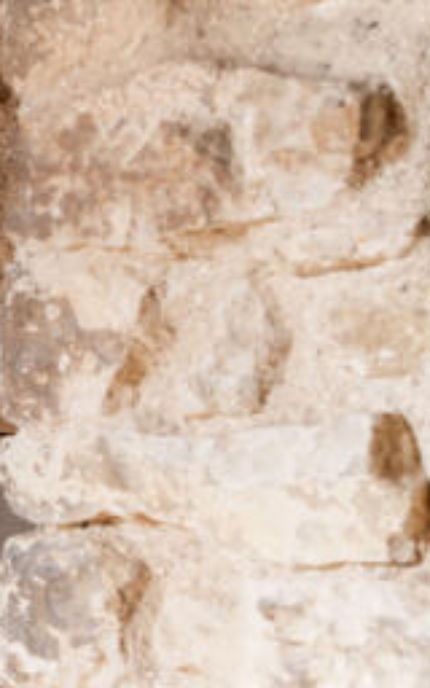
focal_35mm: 98
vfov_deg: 21.2
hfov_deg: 10.7
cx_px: -715
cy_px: 337
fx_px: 1838
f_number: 10
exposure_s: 1/15
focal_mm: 24
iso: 200
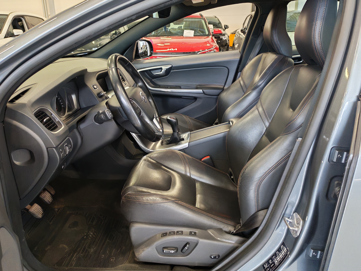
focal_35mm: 31
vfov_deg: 45.4
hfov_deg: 58.4
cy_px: 136
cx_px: 180
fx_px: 323
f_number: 1.9
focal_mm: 6.12
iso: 640
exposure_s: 1/100
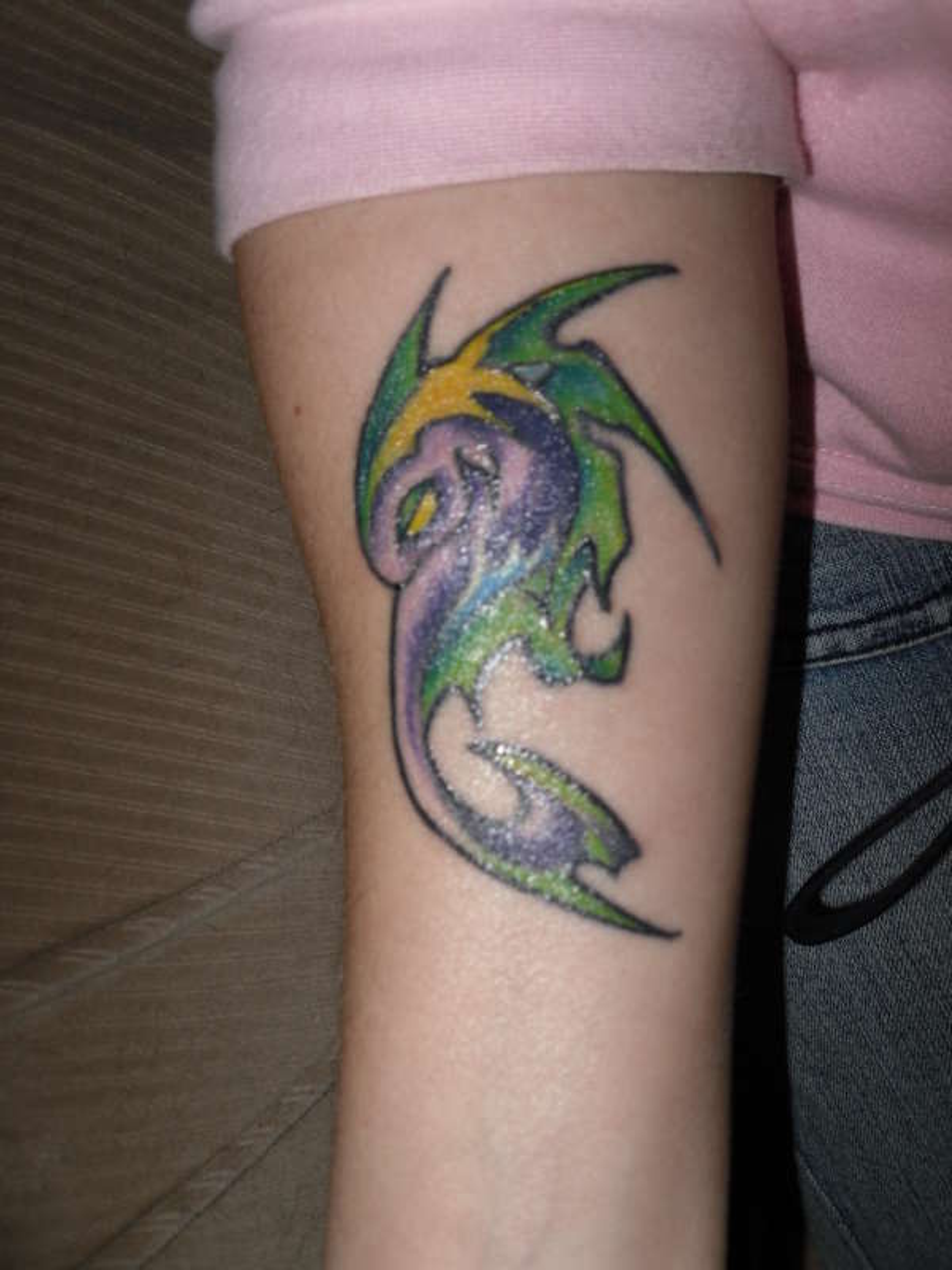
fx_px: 1650
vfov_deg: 42.1
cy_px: 635
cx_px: 476
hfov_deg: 32.2
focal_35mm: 45
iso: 80
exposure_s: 1/45
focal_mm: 6.3
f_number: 8.2
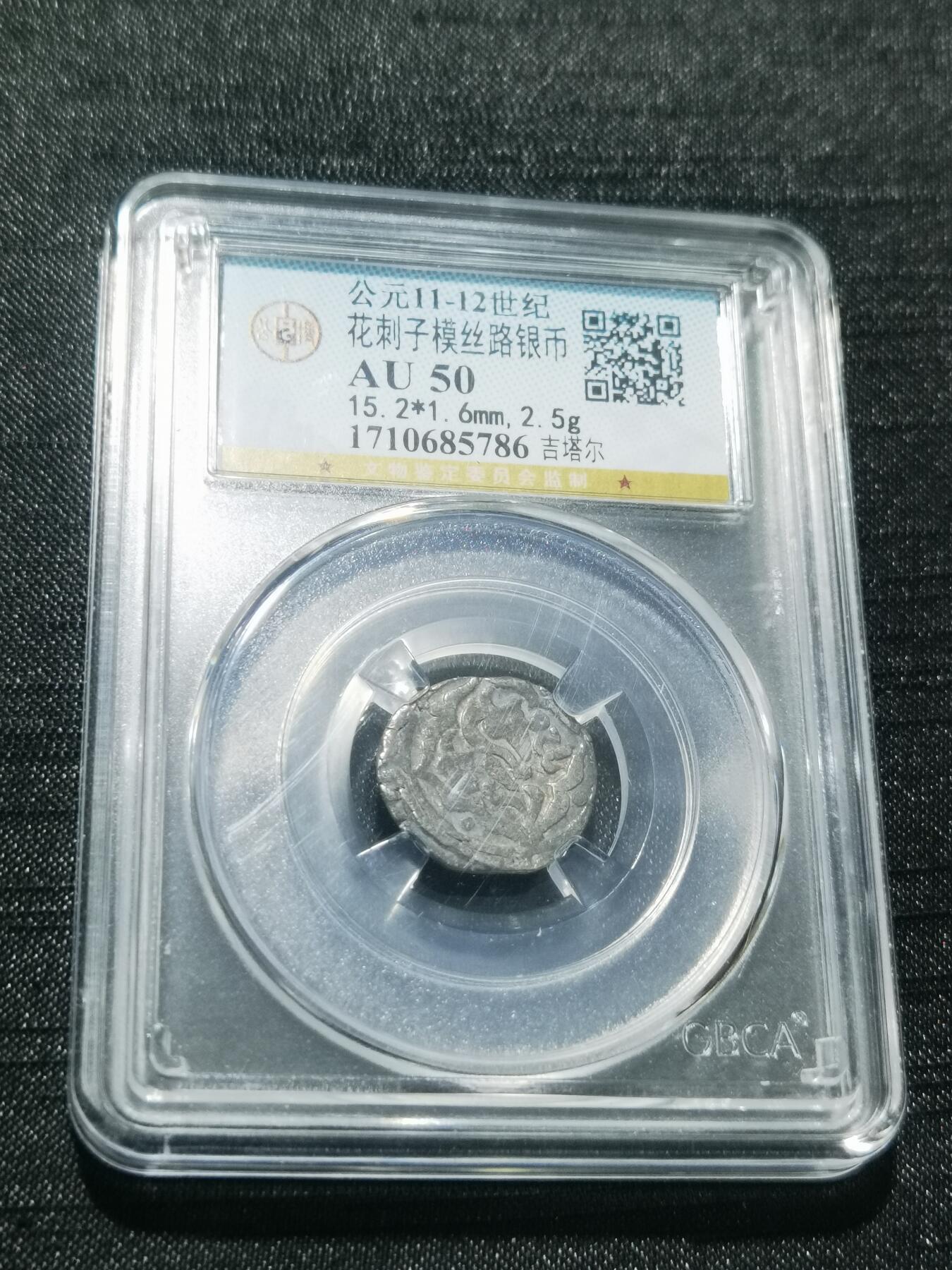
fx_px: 2127
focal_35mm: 58
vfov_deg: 33.2
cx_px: 476
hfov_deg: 25.2
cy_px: 635
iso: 160
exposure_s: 1/100
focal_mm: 6.67
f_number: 1.9
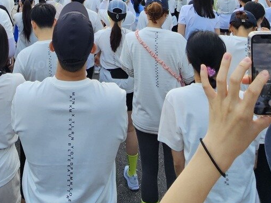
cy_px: -69
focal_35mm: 36
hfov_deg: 49.9
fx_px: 282
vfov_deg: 30.2
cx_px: 78
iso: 50
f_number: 2.2
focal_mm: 2.2
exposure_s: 1/292
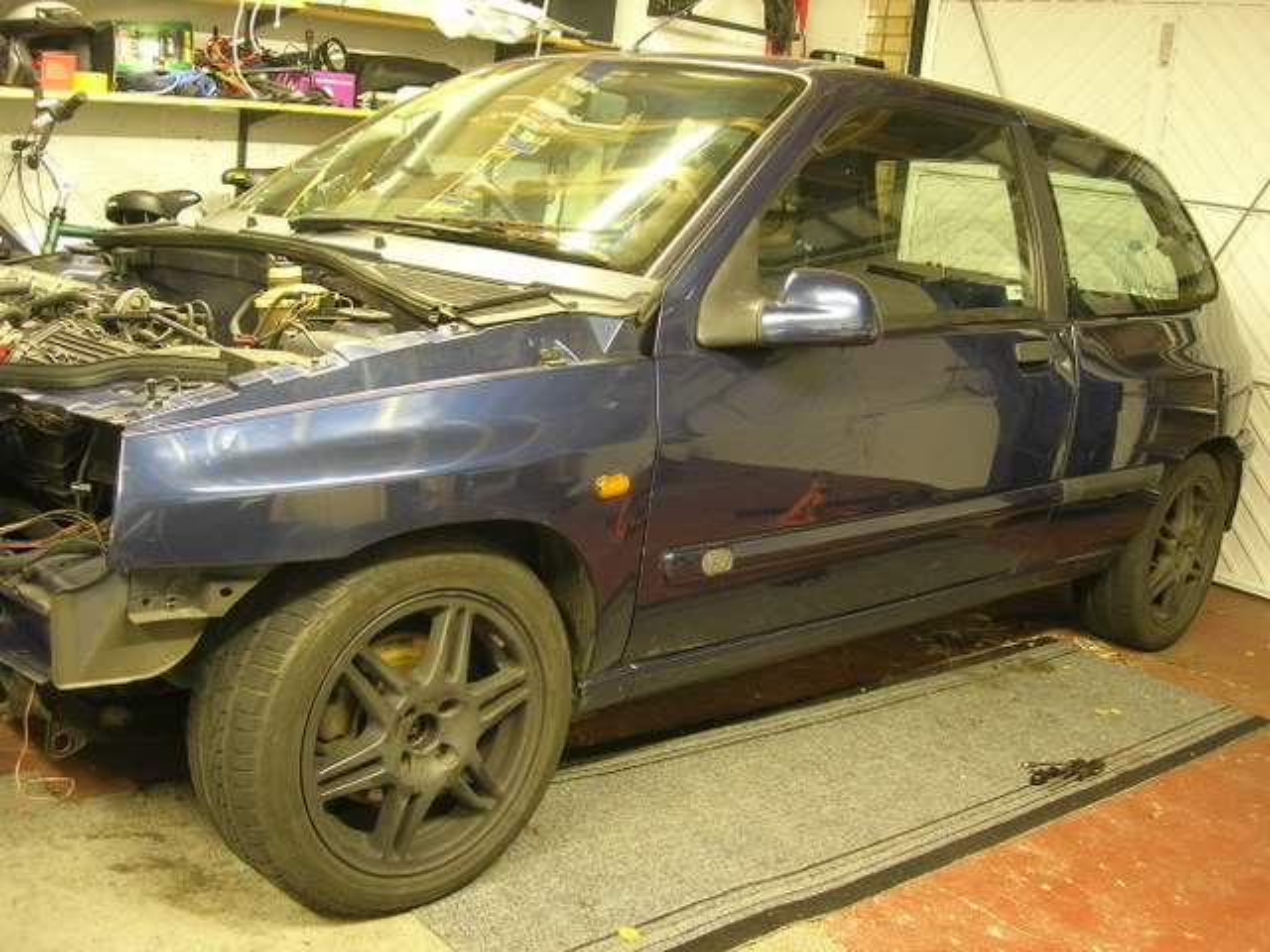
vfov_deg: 37.7
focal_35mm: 38
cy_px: 476
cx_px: 635
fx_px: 1394
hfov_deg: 49.0
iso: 83
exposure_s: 1/2.5
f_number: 2.8
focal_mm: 7.8
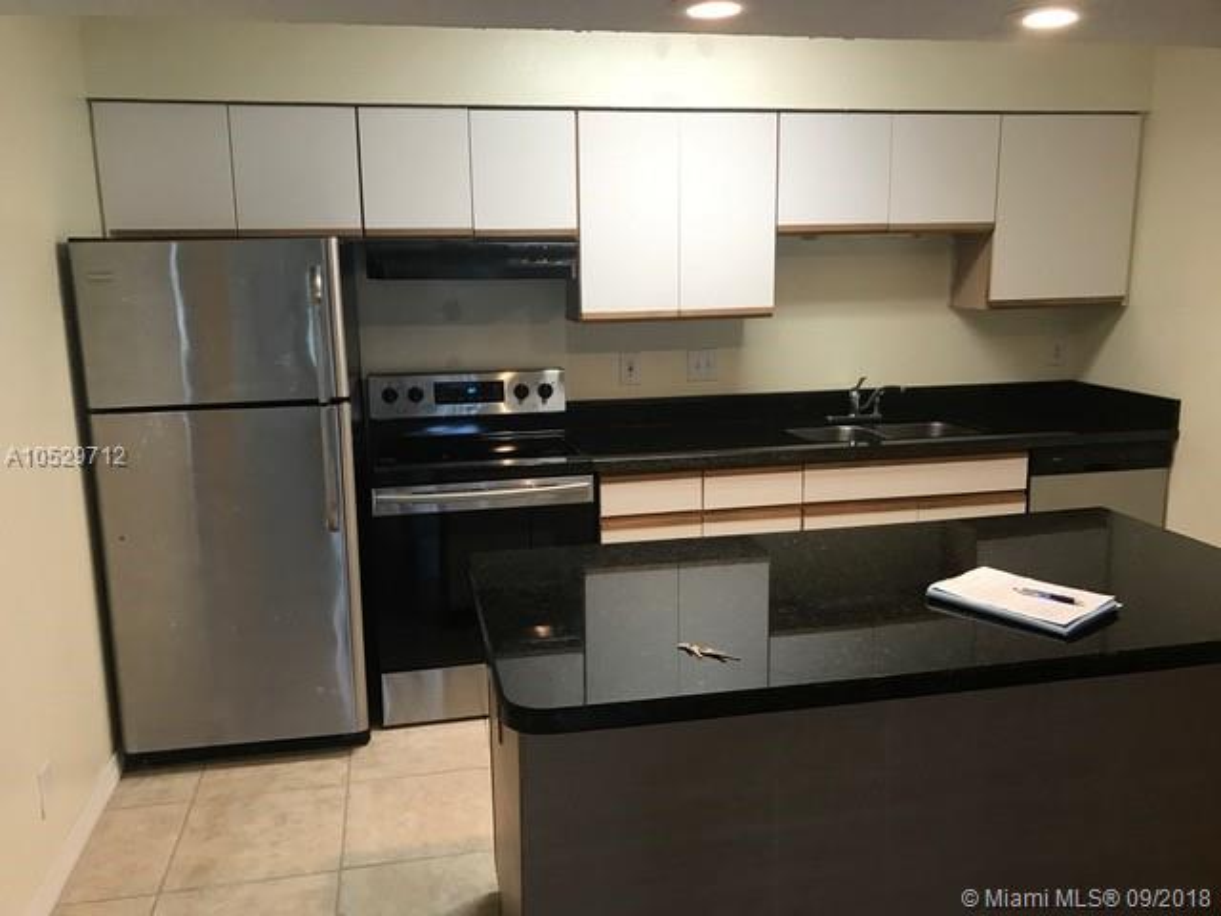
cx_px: 610
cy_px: 458
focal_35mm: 28
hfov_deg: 63.4
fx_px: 988
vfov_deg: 49.7
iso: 40
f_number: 1.8
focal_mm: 3.99
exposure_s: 1/24
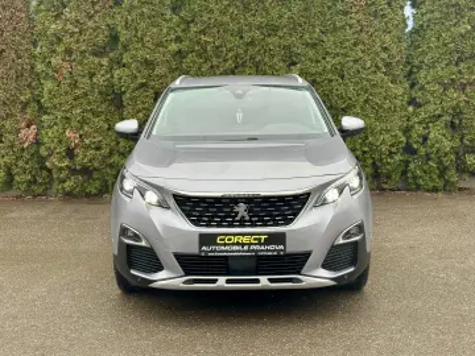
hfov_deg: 39.7
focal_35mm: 48
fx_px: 659
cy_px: 178
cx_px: 238
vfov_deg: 30.3
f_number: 1.78
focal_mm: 6.86
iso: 64
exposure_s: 1/343
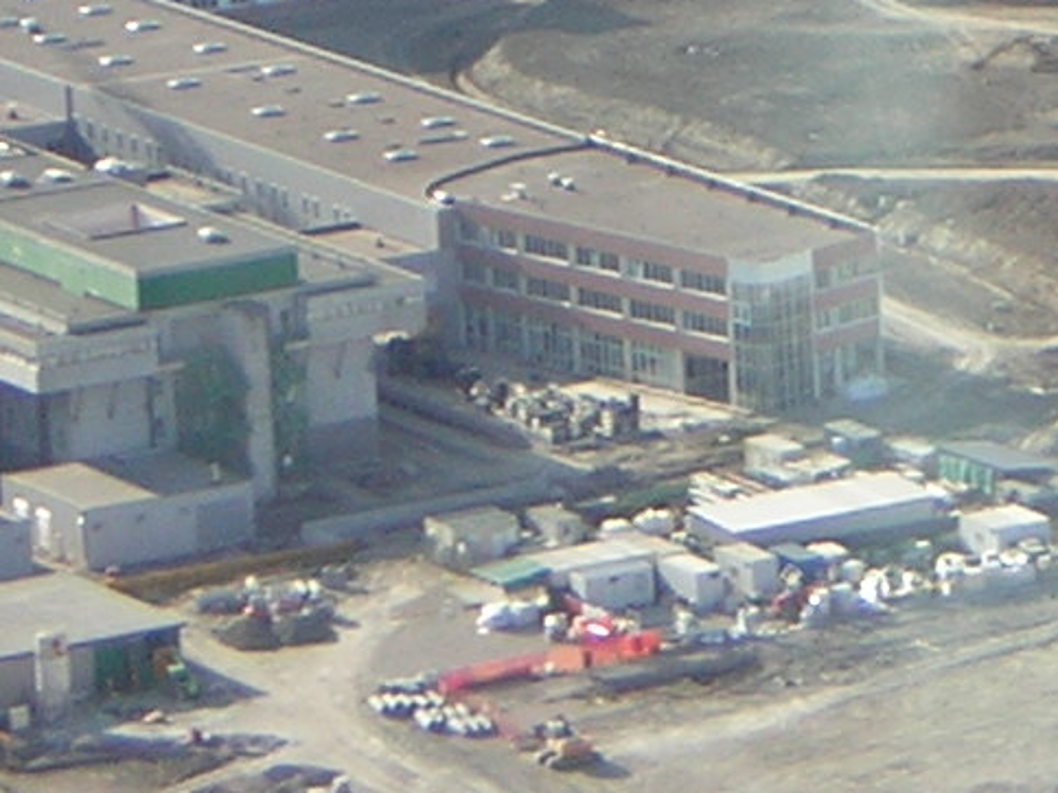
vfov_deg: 4.1
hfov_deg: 5.5
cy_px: -85
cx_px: 1104
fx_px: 10939
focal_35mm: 358
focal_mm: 14.1
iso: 50
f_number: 4.7
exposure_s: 1/162
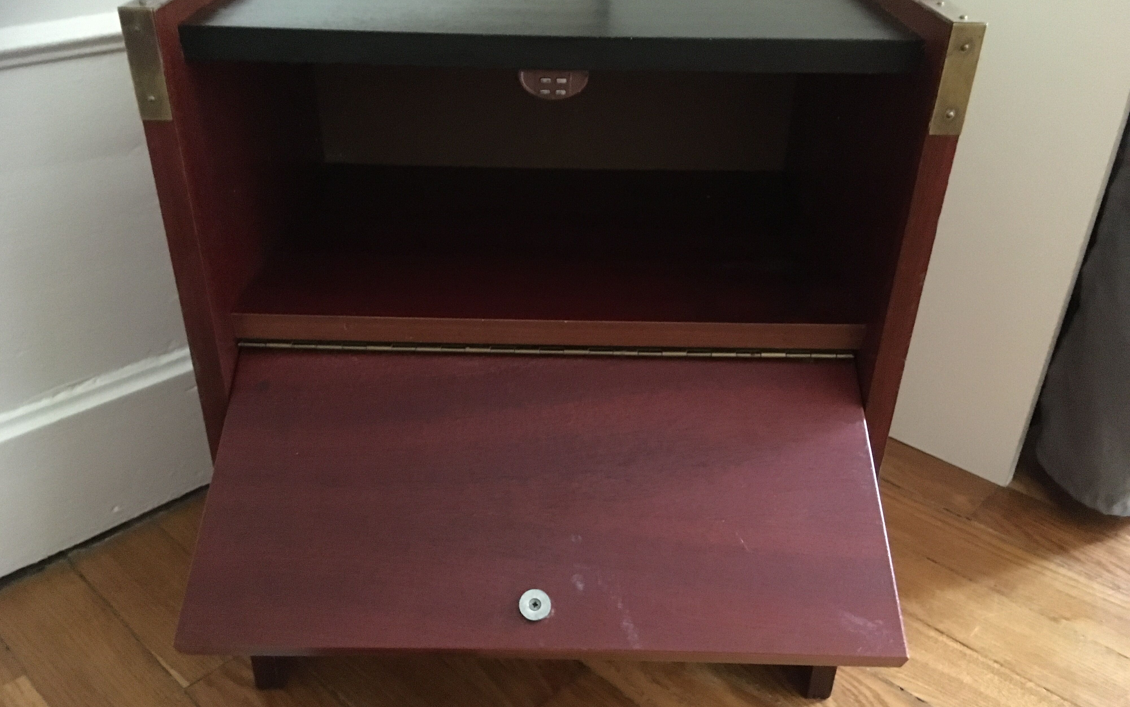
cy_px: 354
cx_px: 560
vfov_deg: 40.6
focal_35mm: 31
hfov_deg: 61.2
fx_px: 955
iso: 800
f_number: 2.2
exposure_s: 1/17
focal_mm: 4.15
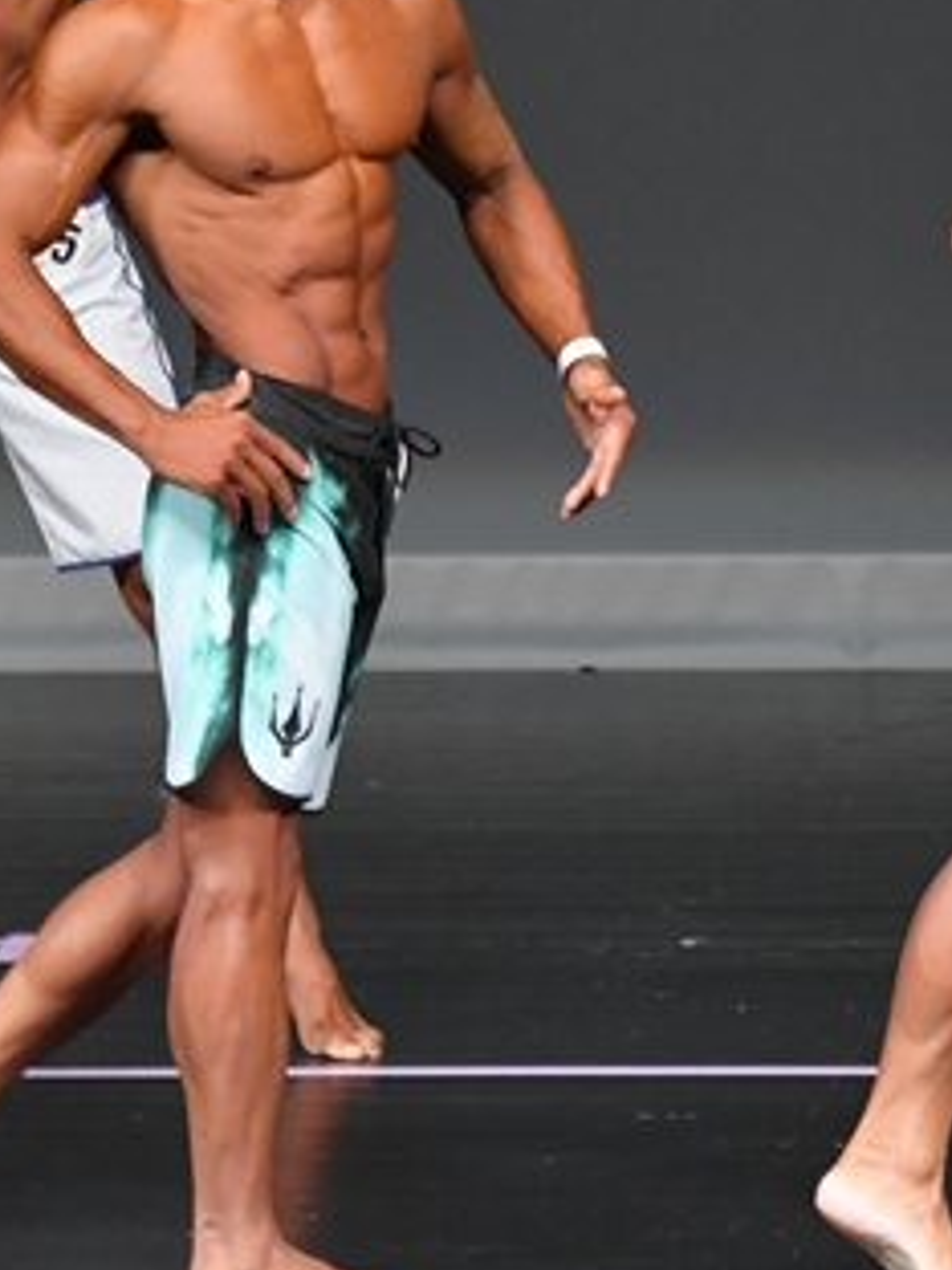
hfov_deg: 1.8
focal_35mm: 823
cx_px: 710
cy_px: 403
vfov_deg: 2.4
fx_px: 30179
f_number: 5.6
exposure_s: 1/400
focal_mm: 230
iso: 4000
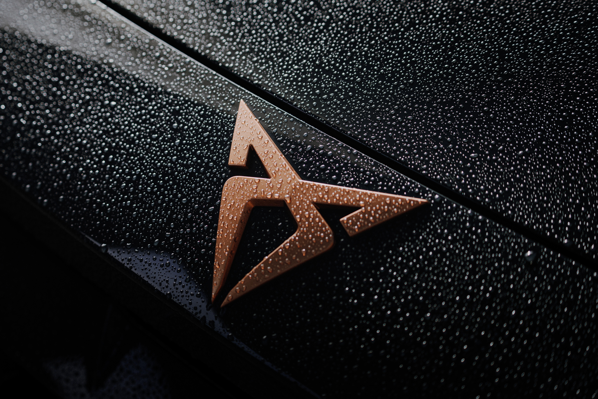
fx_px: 1329
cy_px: 200
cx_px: 299
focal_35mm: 80
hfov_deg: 25.4
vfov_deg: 17.1
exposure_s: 1/500
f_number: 4
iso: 100
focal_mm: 80
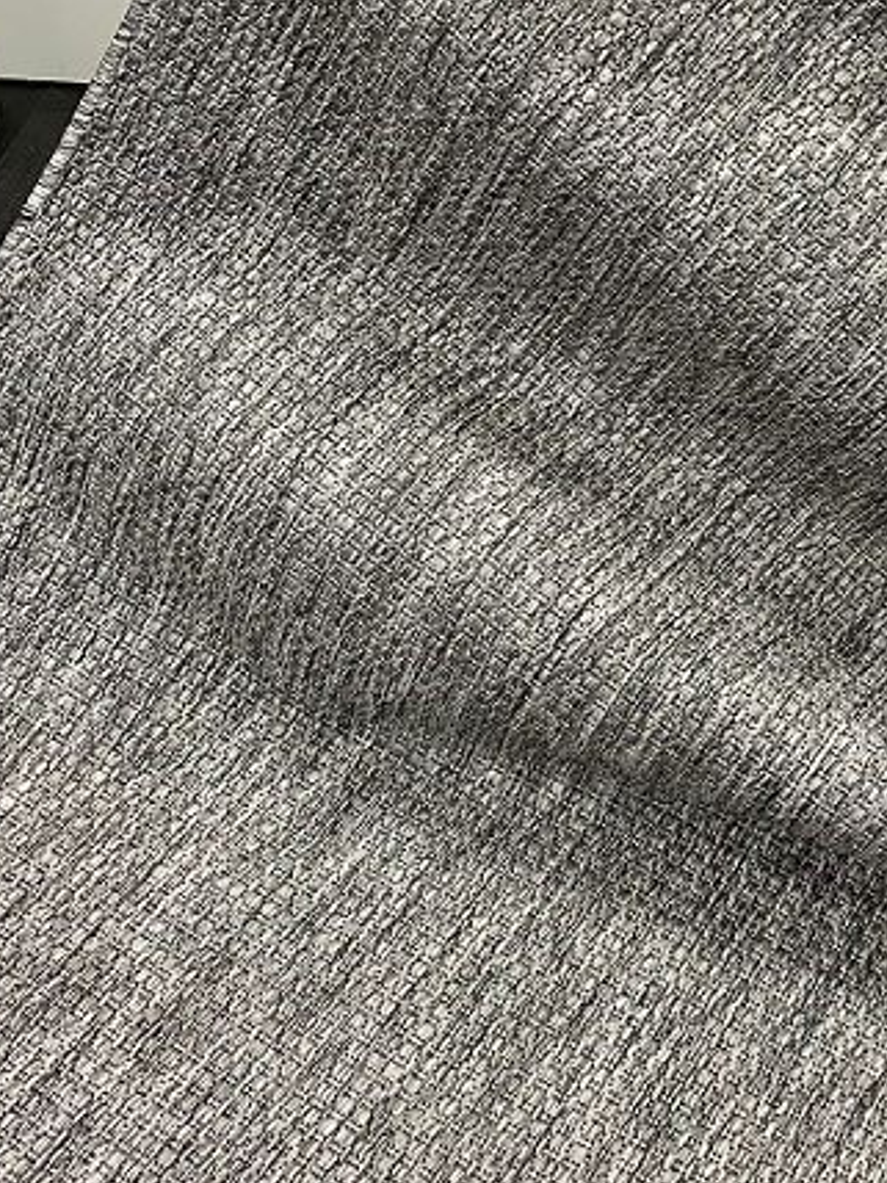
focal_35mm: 49
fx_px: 1674
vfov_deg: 38.5
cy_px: 399
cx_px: 709
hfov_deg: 29.0
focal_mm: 4.25
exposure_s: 1/50
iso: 100
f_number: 1.8
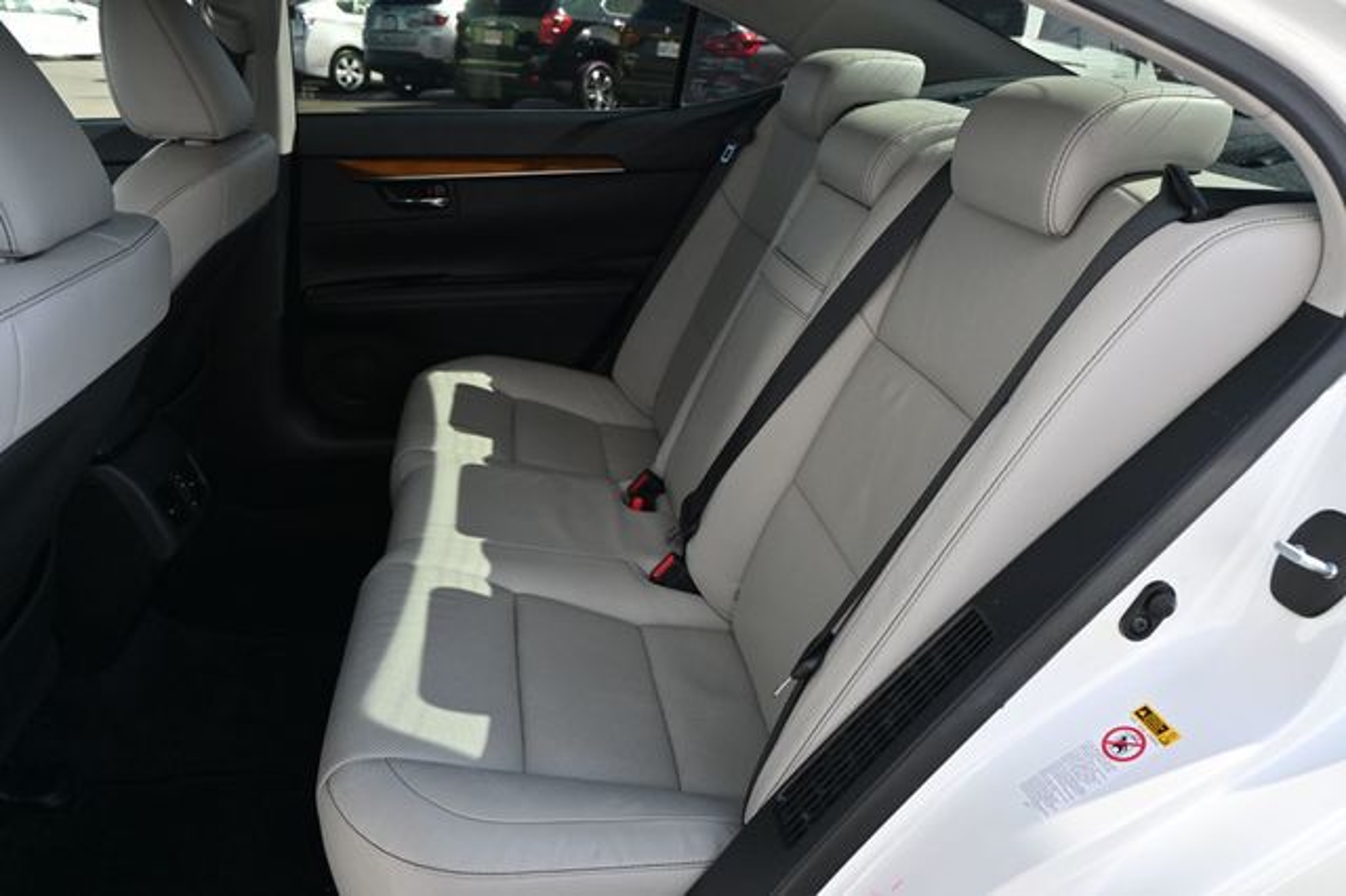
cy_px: 448
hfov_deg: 67.4
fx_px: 1009
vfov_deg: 47.9
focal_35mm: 27
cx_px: 673
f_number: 5
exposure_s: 1/250
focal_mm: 18
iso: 200
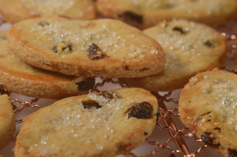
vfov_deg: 8.7
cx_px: 118
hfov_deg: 13.1
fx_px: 1035
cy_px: 78
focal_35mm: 158
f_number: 8
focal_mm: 105
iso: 100
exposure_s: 1/125
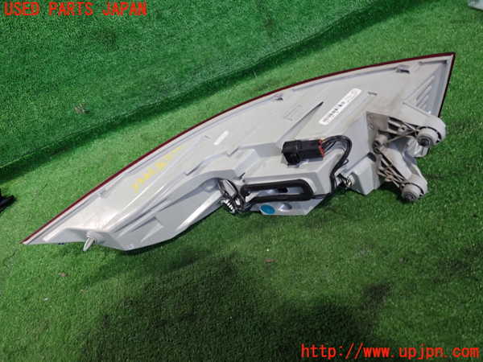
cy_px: 181
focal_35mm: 30
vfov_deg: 46.8
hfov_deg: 60.0
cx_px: 242
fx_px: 419
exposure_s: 1/30
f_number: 2.3
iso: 250
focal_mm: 5.4
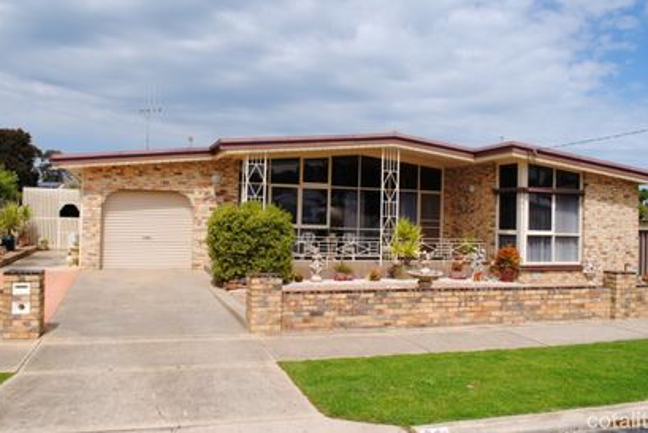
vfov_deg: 42.3
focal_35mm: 31
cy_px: 205
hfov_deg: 60.3
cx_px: 314
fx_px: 558
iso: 100
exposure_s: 1/320
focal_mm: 18
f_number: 9
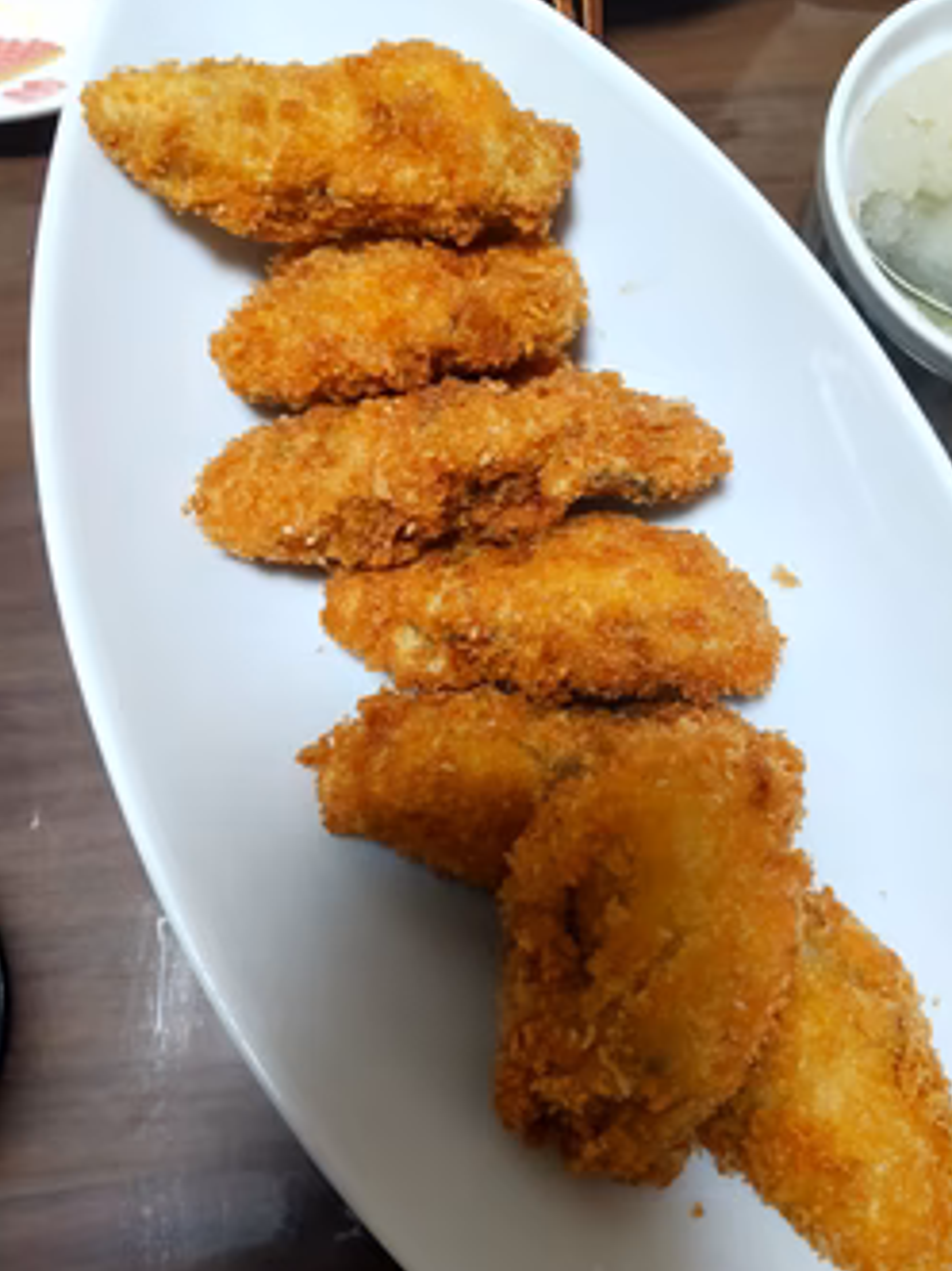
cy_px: 618
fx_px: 1064
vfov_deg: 61.7
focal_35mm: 29
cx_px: 572
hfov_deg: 47.9
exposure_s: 1/33
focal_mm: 3.43
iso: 284
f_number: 2
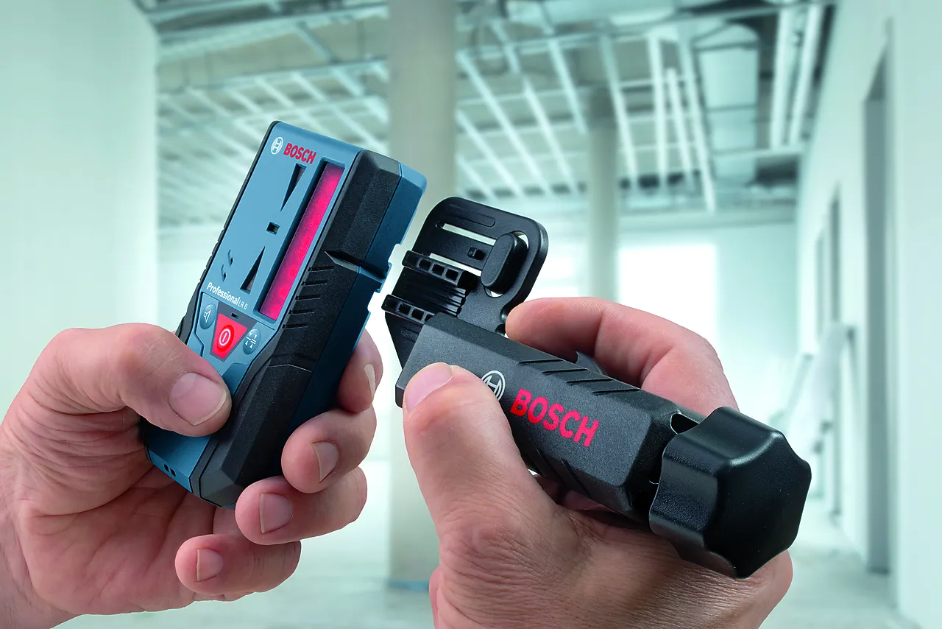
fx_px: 1178
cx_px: 471
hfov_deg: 43.6
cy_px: 314
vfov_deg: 29.9
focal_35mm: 45
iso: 100
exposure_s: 1/60
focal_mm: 45
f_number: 18
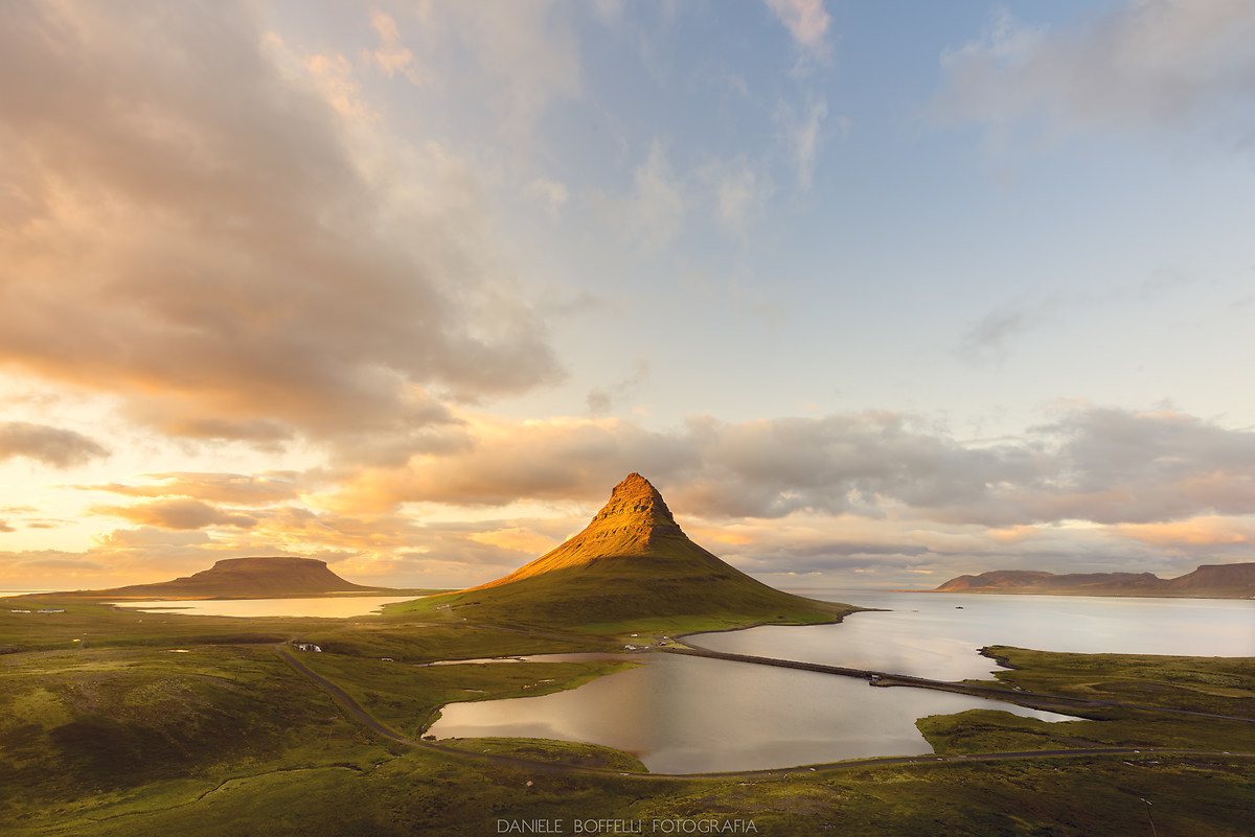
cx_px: 628
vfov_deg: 81.3
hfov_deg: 104.2
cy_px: 418
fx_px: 488
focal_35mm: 14
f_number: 11
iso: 64
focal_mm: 14
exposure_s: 1/8
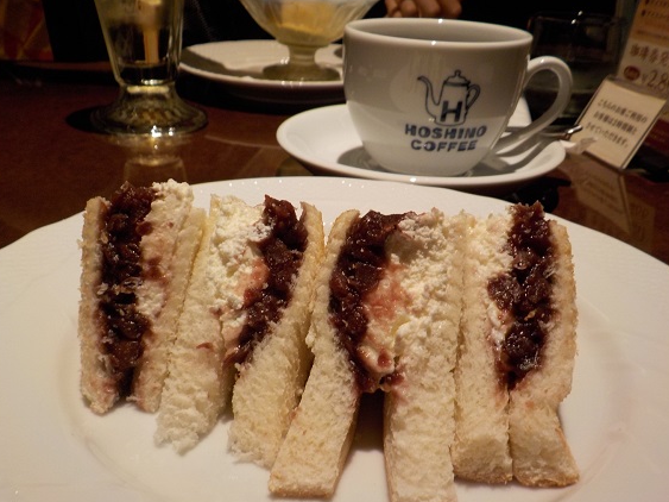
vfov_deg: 44.1
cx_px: 339
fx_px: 618
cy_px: 265
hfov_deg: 56.8
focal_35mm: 32
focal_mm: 4.1
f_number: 3.3
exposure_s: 1/40
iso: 125
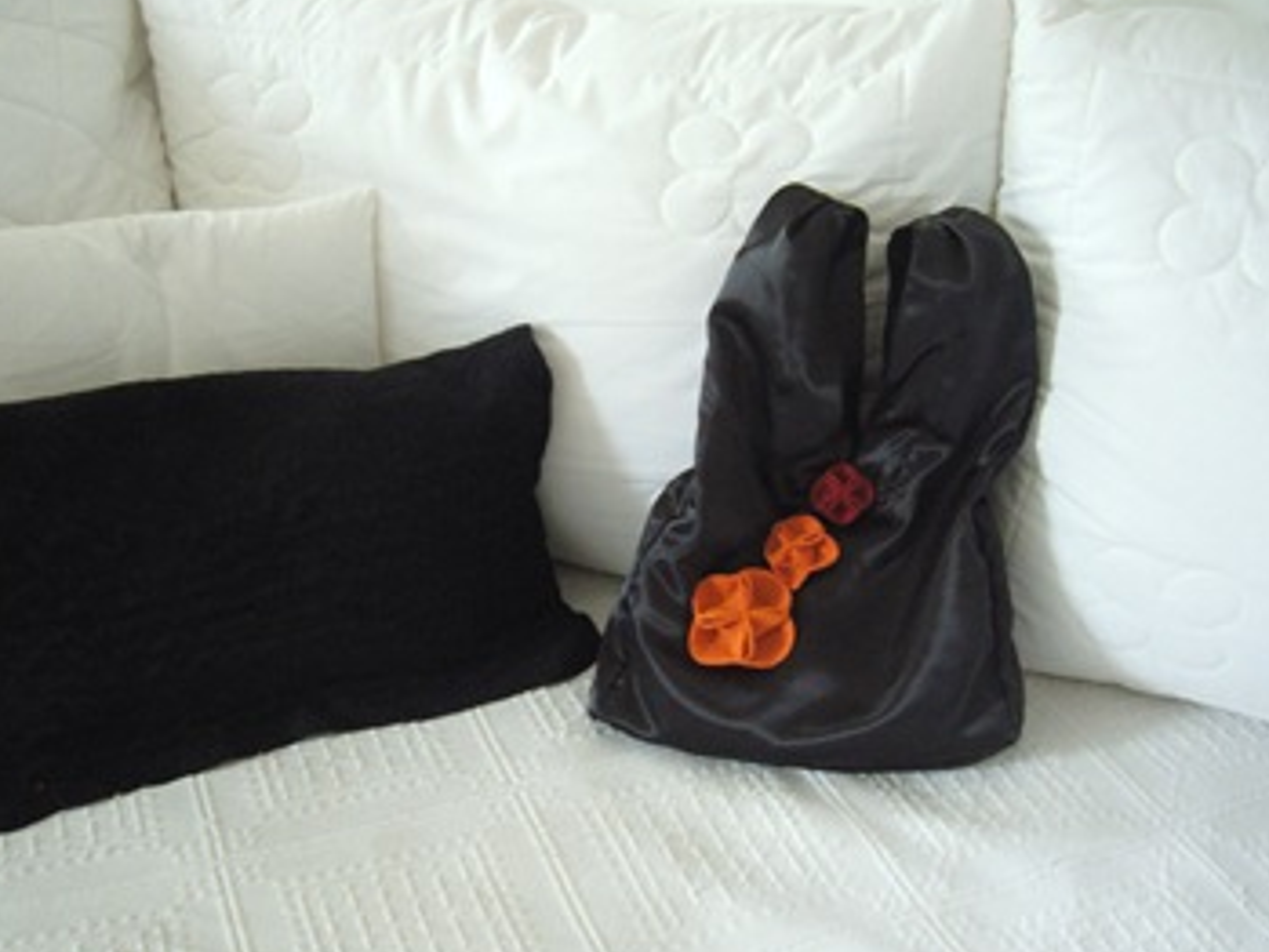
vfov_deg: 36.8
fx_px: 1430
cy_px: 501
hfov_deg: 47.8
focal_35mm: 39
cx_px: 564
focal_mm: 7.3
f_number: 2.8
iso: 200
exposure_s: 1/6
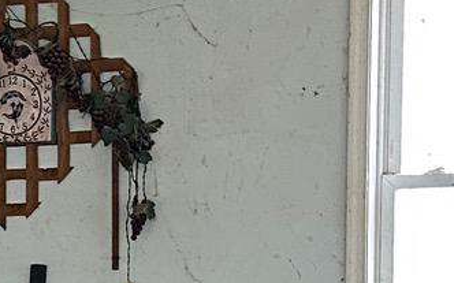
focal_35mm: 157
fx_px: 1941
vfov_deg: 8.0
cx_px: -15
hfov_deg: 13.1
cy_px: 515
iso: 400
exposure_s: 1/60
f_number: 1.78
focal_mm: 6.86
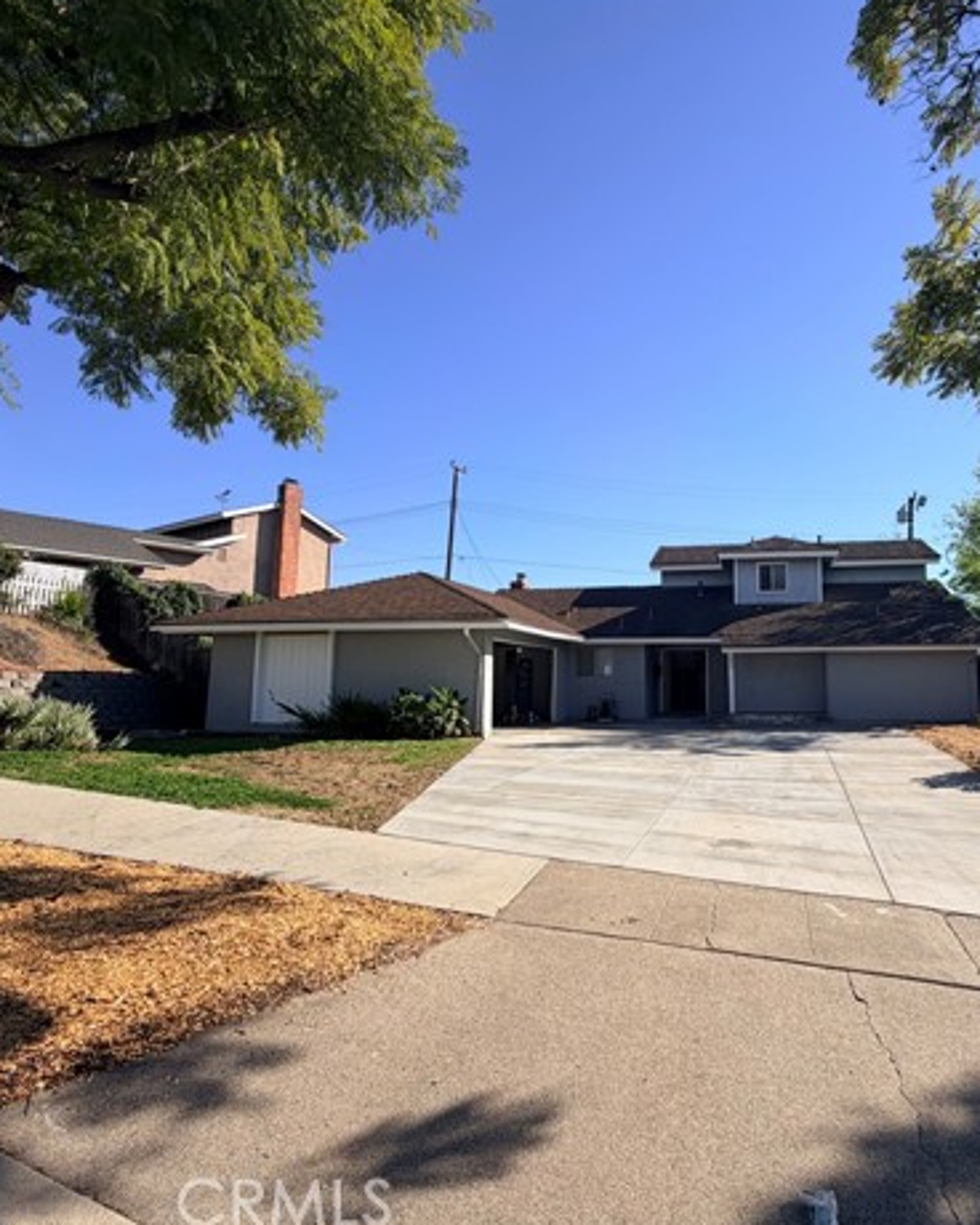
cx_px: 666
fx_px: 689
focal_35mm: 19
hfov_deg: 68.5
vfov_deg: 83.3
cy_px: 602
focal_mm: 2.22
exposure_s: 1/901
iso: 20
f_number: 2.2
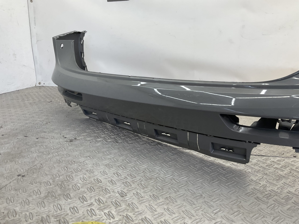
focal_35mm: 29
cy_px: 112
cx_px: 150
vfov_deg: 48.2
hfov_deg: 61.7
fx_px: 250
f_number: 1.8
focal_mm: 3
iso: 20
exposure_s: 1/120
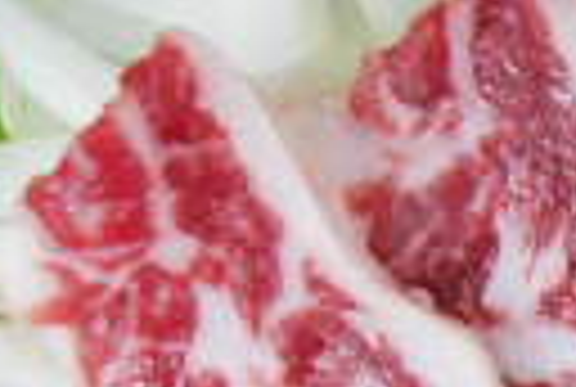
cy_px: 670
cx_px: 1400
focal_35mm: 225
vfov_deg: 6.0
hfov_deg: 8.3
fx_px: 3608
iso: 200
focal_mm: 30
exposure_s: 1/125
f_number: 5.6
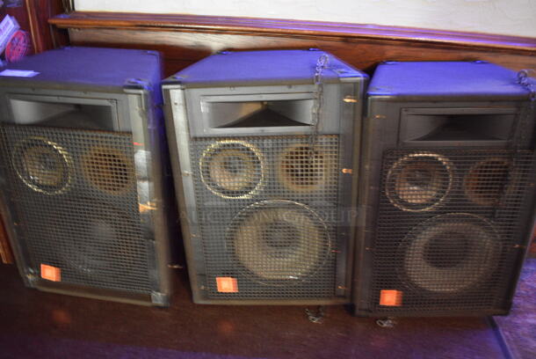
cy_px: 180
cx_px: 268
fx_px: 447
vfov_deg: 43.7
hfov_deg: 61.9
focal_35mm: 30
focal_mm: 20
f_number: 3.5
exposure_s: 1/5
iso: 3200
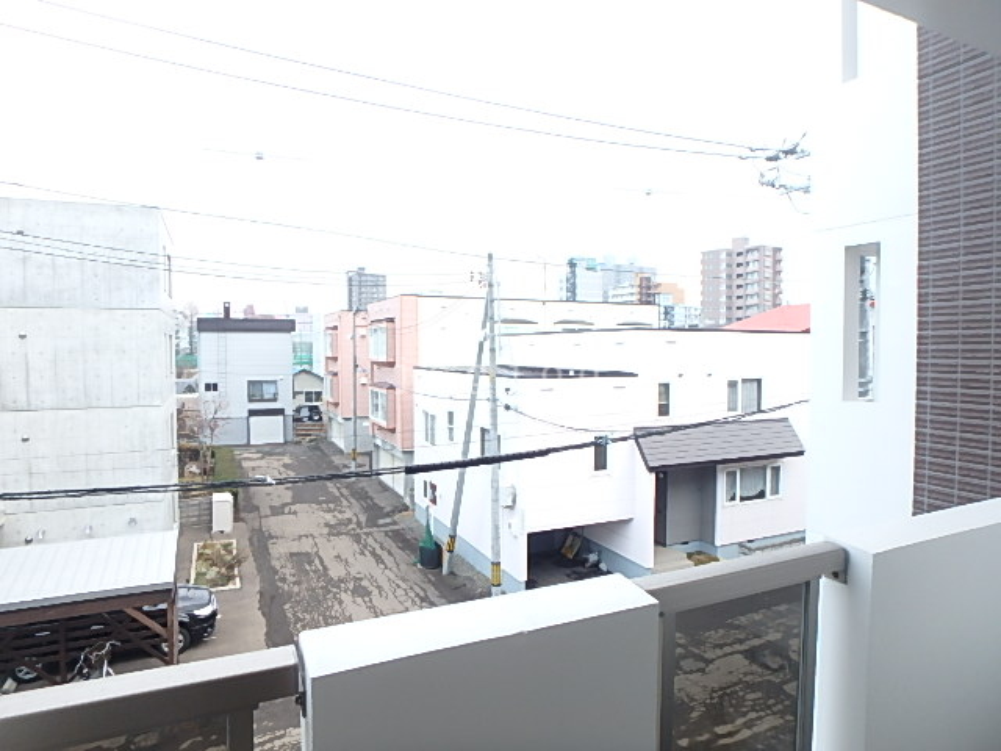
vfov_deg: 63.4
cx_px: 500
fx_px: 607
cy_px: 376
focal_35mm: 21
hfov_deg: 79.0
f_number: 3.5
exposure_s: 1/40
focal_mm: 3.7
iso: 200
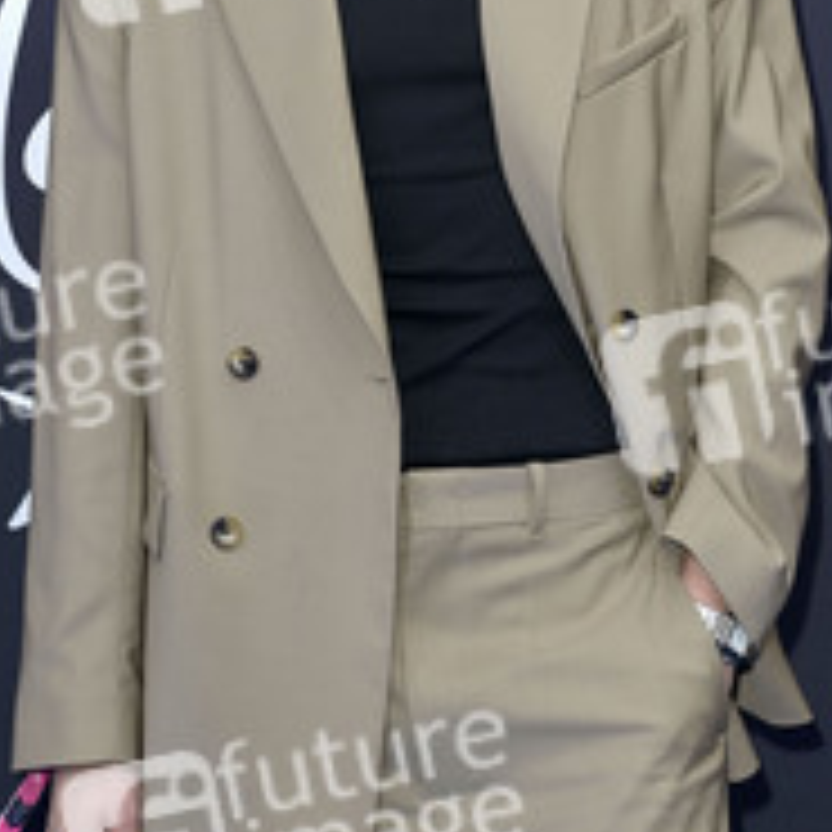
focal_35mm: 138
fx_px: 3753
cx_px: 423
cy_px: 144
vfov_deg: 12.6
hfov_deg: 12.7
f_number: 5.6
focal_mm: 75
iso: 500
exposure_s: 1/250
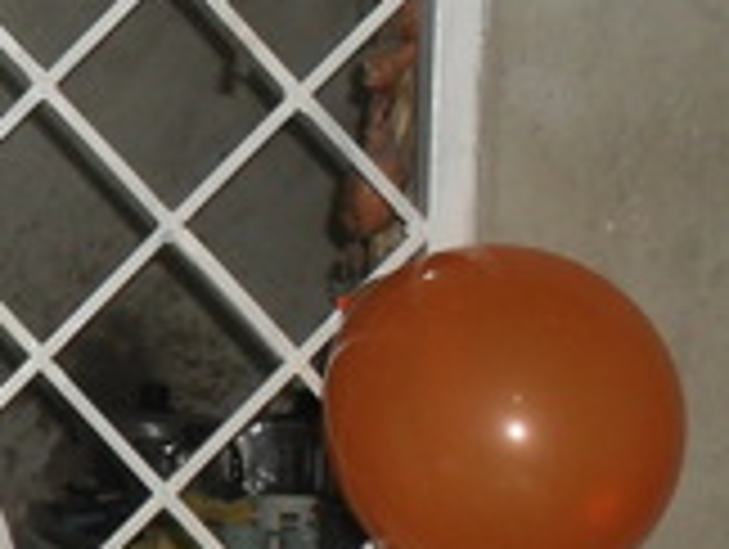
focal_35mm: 138
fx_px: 2911
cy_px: 495
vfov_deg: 10.7
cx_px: -292
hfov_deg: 13.6
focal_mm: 6.3
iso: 200
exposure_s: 1/45
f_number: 3.2
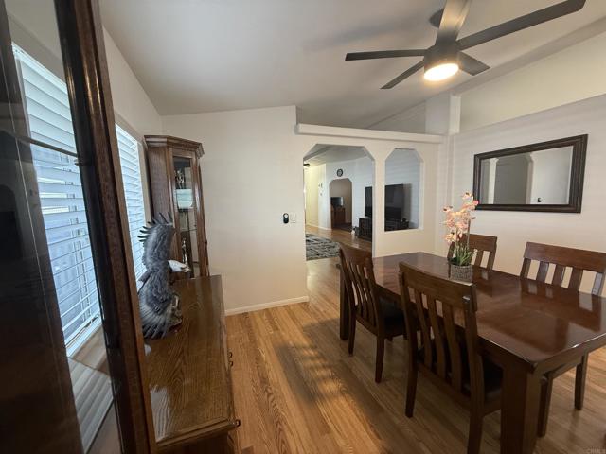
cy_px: 227
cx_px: 303
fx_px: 245
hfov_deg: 102.1
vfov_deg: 85.7
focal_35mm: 14
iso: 320
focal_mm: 2.22
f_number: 2.2
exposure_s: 1/60
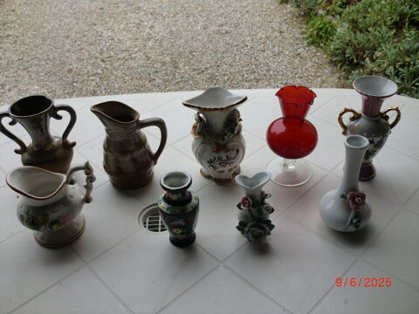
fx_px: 424
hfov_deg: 52.6
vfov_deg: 40.7
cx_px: 210
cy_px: 157
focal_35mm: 35
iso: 64
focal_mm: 6.3
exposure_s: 1/400
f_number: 3.1
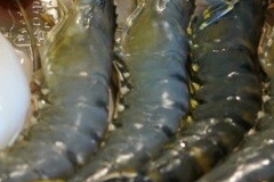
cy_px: 20
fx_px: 1218
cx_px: 55
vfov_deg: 8.6
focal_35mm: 160
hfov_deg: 12.8
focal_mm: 64
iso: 2000
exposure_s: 1/160
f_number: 5.6
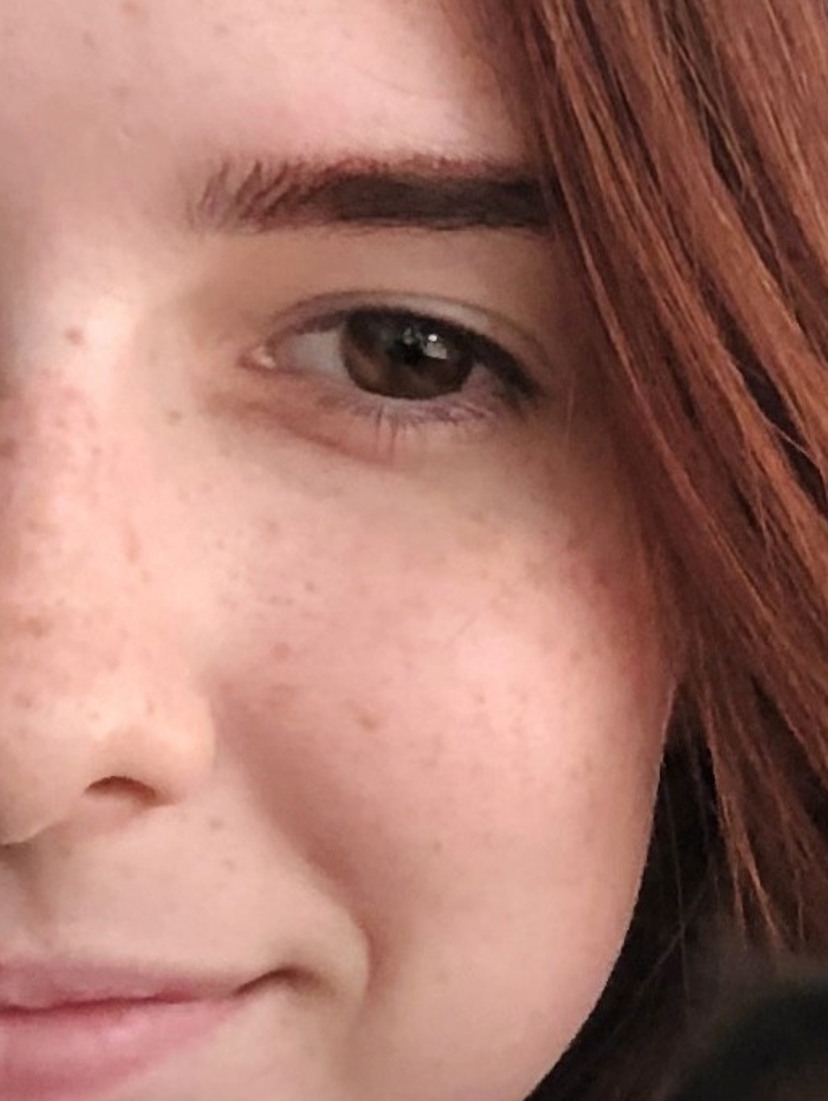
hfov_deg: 9.7
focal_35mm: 145
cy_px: 1175
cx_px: 1473
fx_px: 4617
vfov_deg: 13.4
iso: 125
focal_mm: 2.87
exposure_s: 1/60
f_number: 2.2
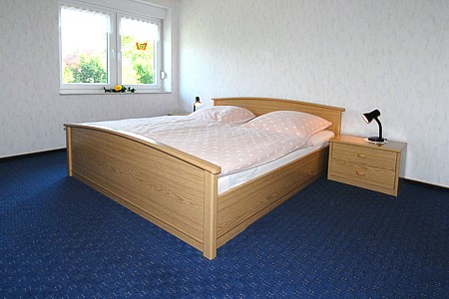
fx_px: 243
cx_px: 224
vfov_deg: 63.2
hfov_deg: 85.4
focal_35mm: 20
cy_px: 150
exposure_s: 1/80
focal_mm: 13
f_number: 8
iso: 400
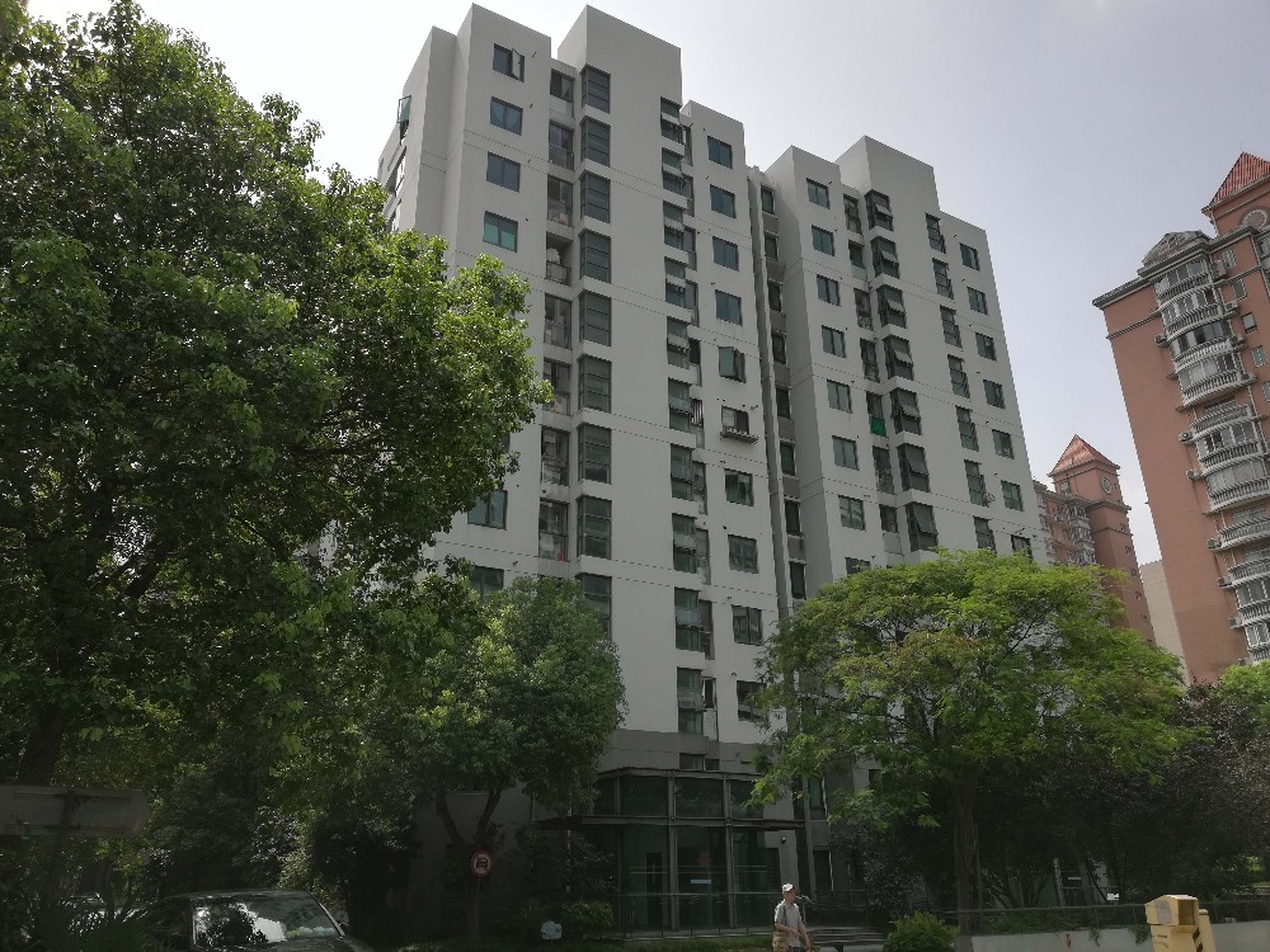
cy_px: 476
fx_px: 954
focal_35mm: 26
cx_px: 635
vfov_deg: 53.1
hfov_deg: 67.3
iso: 50
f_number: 2.2
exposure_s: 1/1022
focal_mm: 3.83
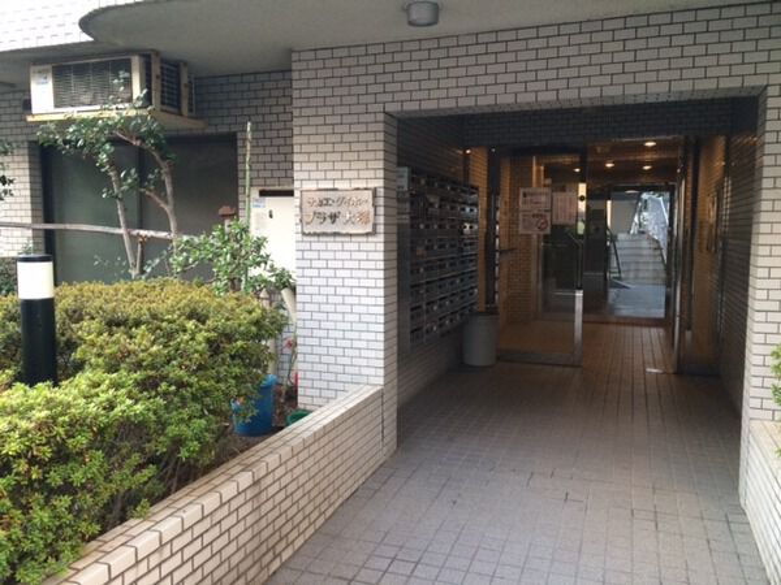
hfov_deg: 61.7
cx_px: 390
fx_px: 654
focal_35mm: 29
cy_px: 292
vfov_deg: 48.2
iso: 64
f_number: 2.2
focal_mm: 4.15
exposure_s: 1/30
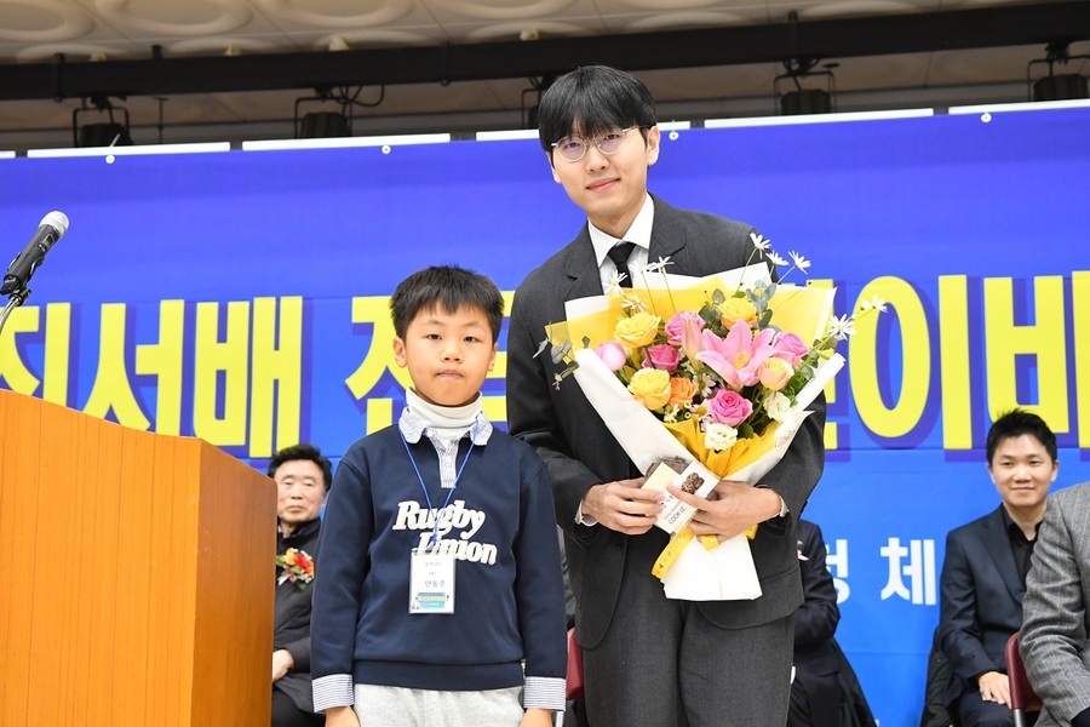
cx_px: 545
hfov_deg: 38.2
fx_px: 1574
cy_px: 364
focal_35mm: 52
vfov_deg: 26.0
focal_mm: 35
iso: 2000
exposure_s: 1/250
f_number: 3.2
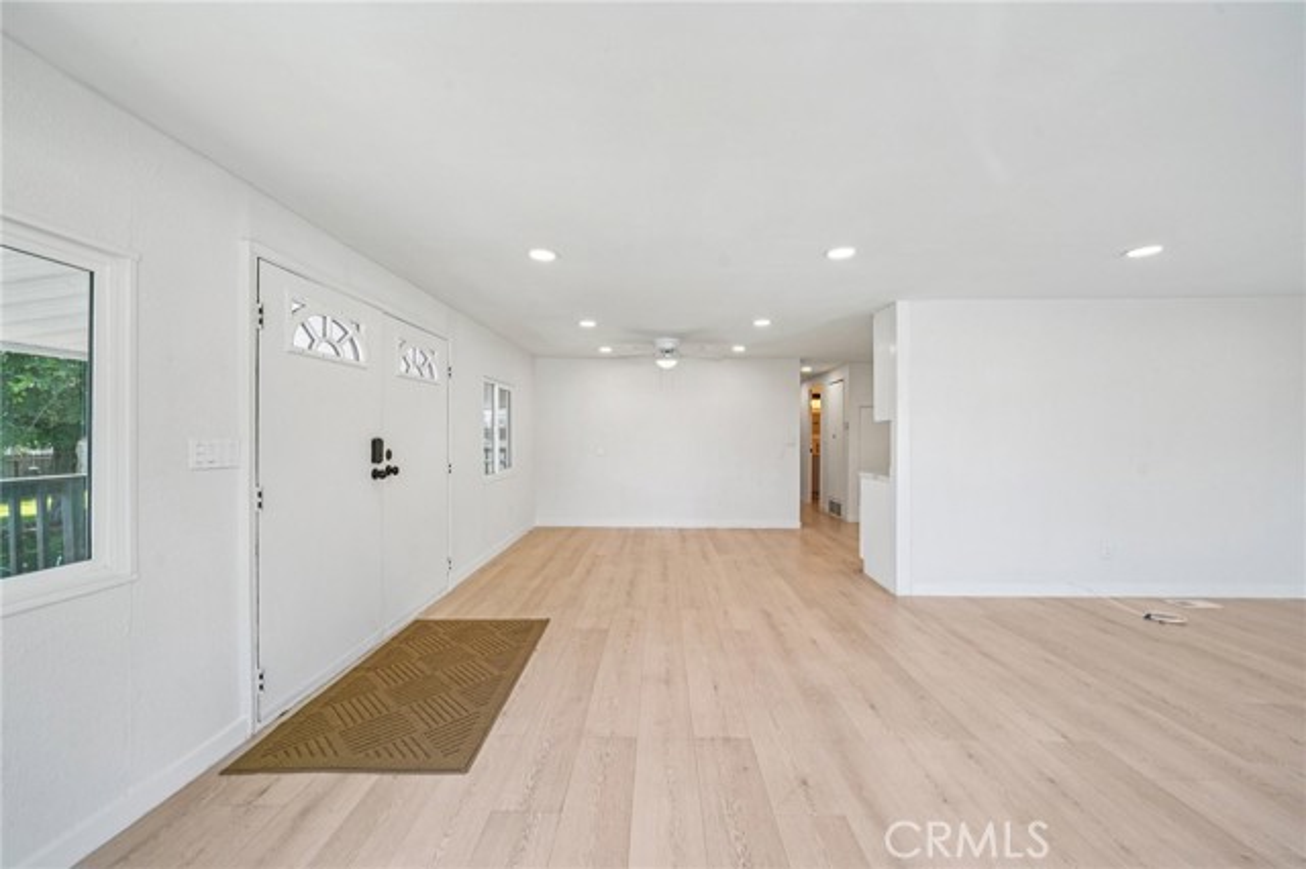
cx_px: 653
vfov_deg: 85.4
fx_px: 471
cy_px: 434
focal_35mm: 13
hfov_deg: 108.4
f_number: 8
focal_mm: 13
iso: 200
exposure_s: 1/30
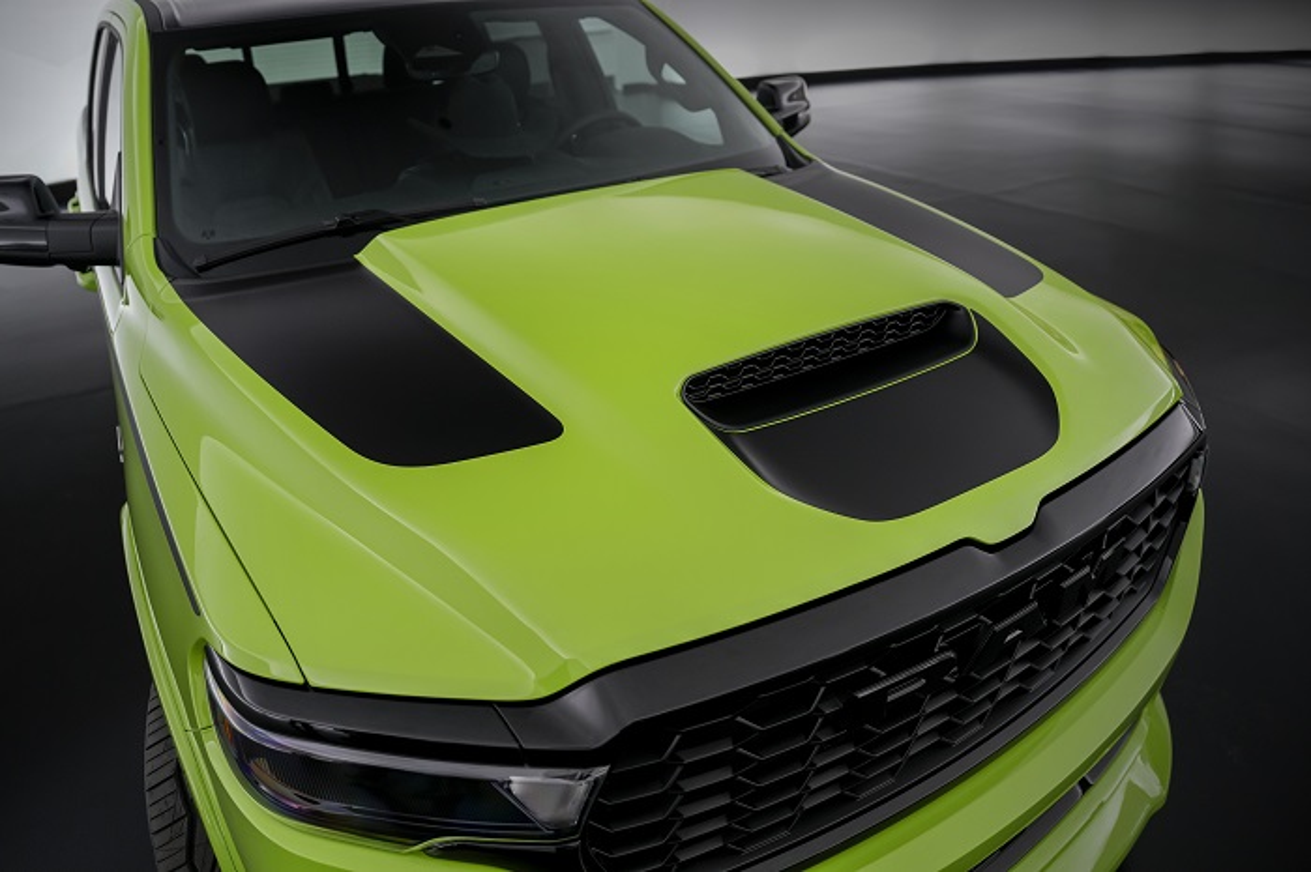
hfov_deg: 73.8
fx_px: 874
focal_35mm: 24
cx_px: 656
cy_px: 436
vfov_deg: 53.1
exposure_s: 1/40
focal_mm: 24
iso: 640
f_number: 2.8
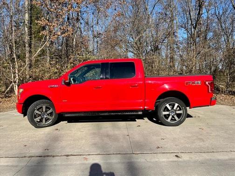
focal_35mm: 26
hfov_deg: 67.3
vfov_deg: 53.1
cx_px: 118
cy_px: 88
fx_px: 177
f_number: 1.6
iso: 50
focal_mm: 5.1
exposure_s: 1/2632
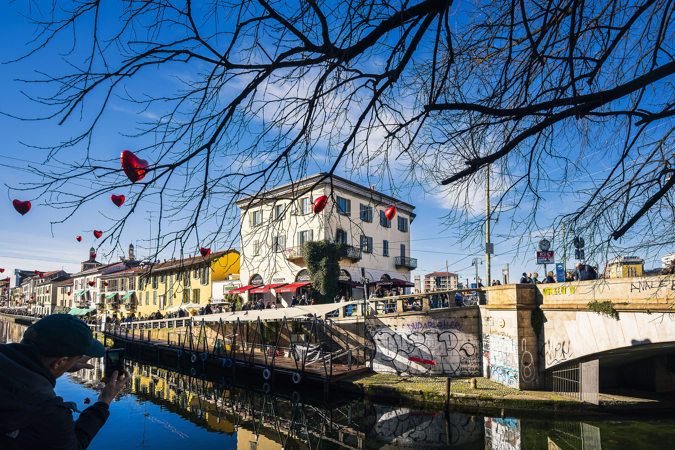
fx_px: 319
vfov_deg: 70.4
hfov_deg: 93.3
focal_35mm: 17
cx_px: 332
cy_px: 229
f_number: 8
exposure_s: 1/400
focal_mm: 16
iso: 100
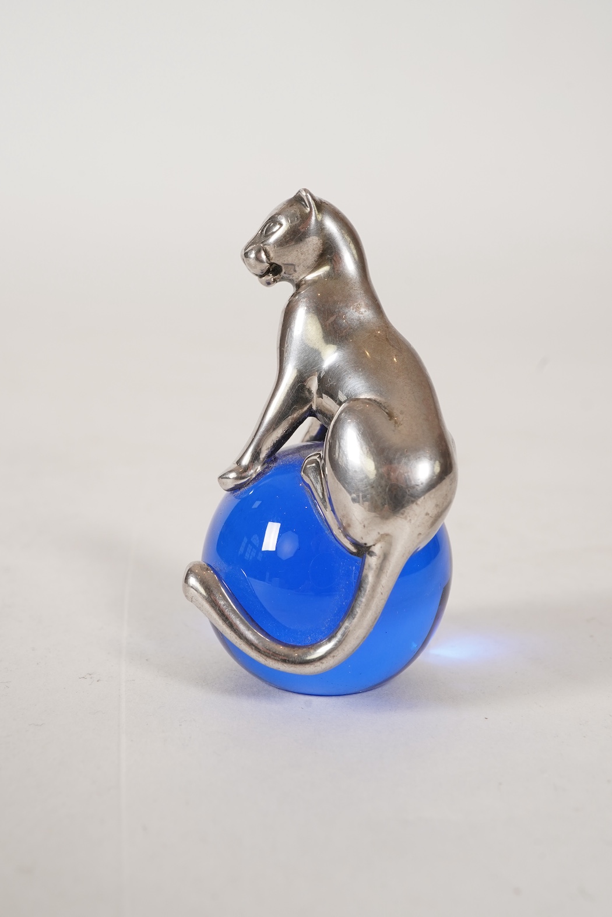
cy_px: 458
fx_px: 1147
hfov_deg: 29.9
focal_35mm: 45
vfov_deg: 43.6
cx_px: 306
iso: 400
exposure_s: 1/125
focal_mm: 30
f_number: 22
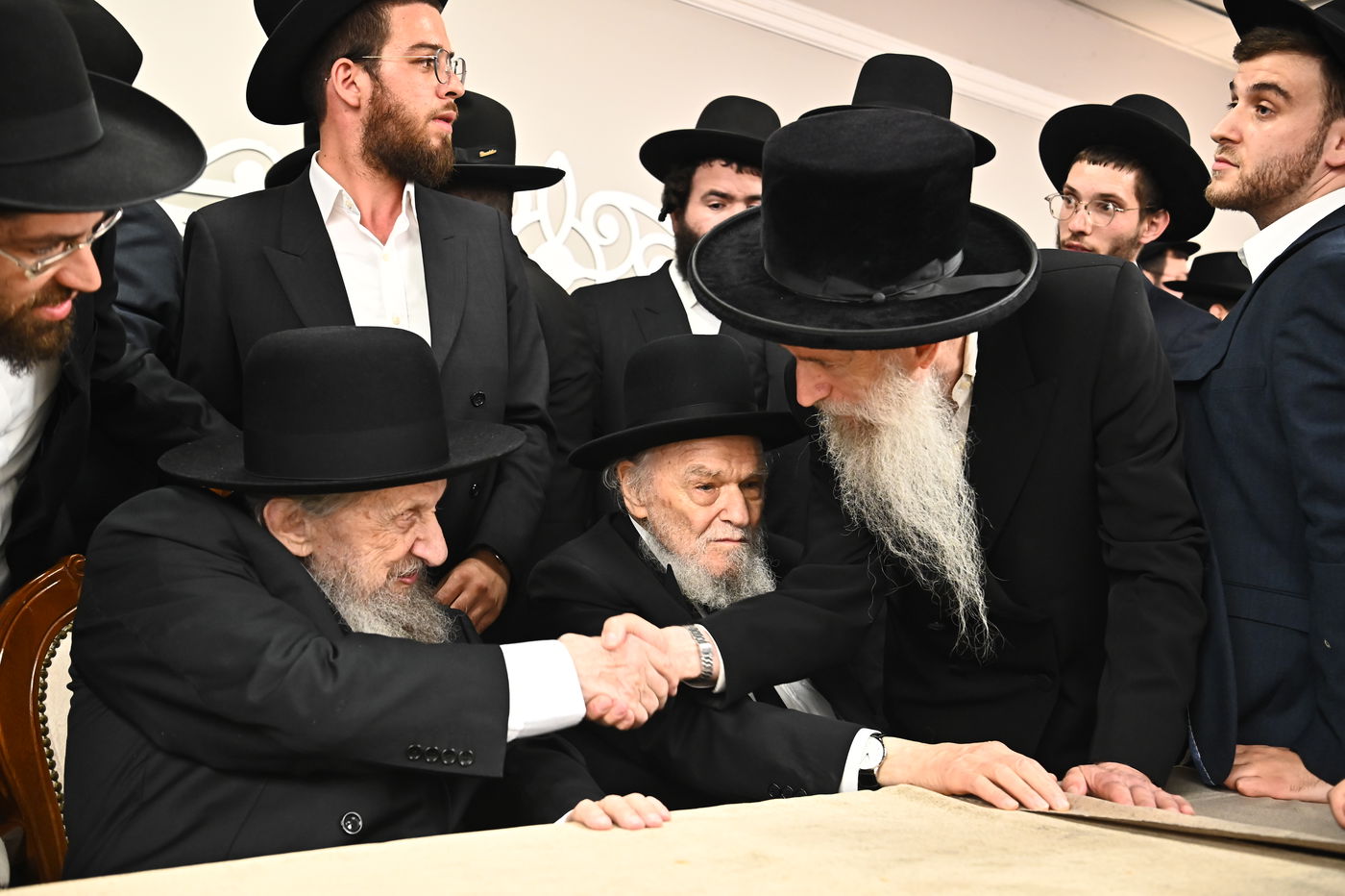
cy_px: 448
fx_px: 1419
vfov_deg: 35.0
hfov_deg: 50.7
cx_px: 672
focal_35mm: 38
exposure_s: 1/200
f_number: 4.5
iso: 3200
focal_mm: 38
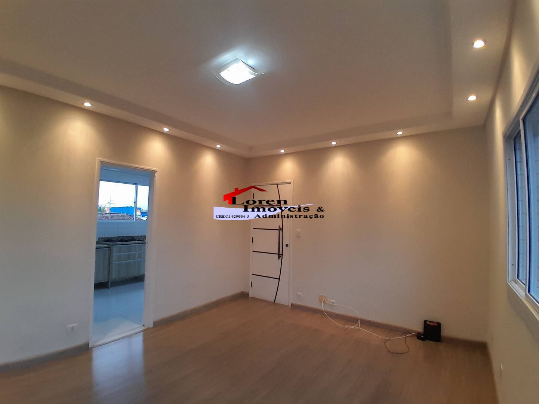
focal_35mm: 17
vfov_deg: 74.7
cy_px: 202
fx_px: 265
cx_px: 270
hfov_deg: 91.0
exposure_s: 1/40
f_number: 2.2
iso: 100
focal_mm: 1.46
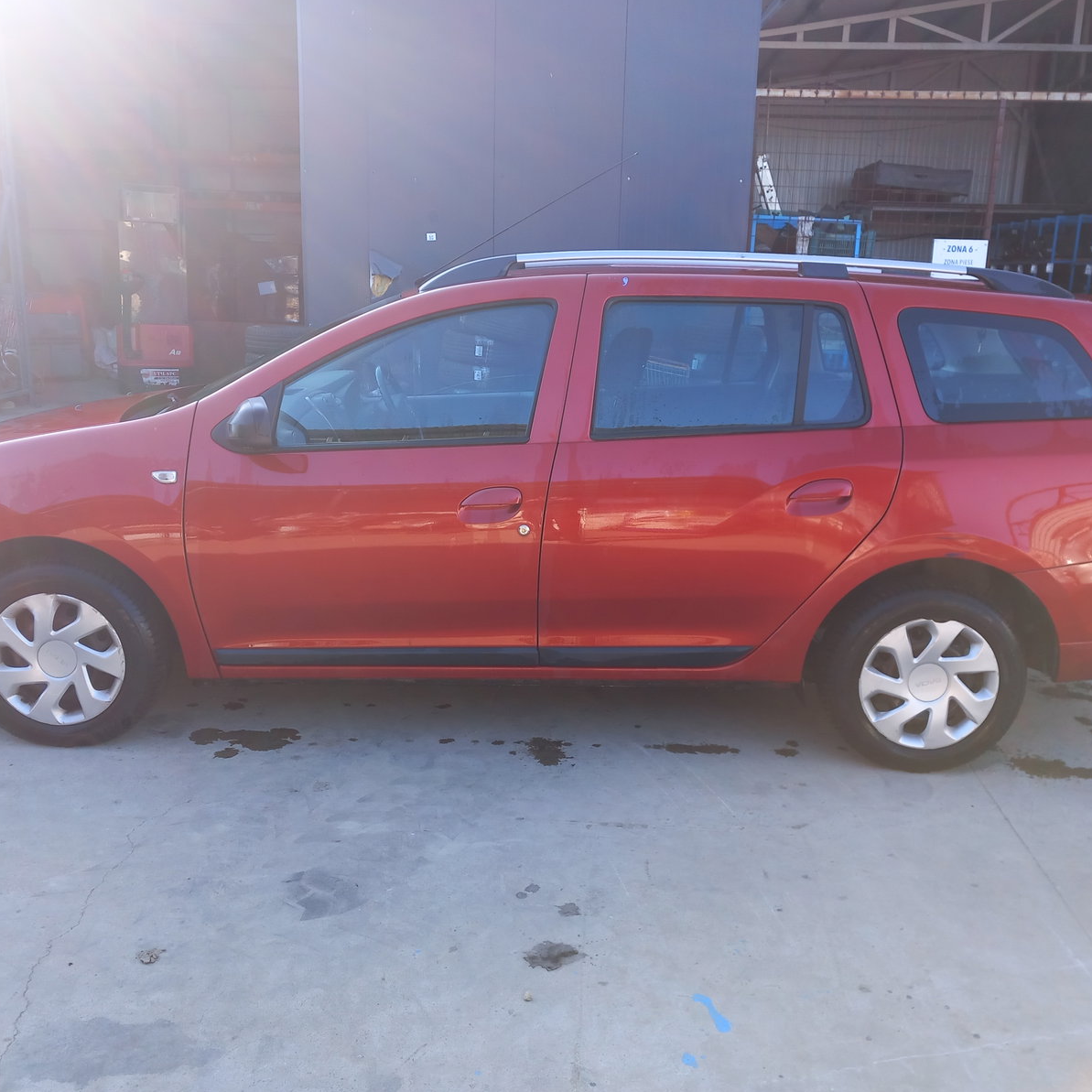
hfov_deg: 51.1
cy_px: 546
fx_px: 1142
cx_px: 548
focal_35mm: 32
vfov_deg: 51.1
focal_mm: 4
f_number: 1.8
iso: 25
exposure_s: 1/100
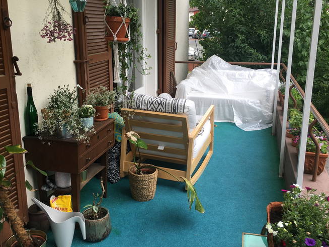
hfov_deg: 52.6
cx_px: 167
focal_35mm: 35
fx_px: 333
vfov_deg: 40.7
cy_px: 108
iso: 25
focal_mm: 4.15
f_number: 2.2
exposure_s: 1/222
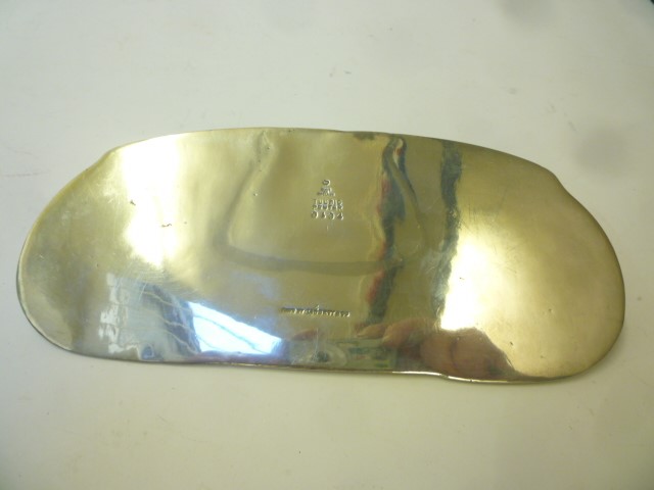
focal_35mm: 29
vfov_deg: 48.2
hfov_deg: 61.7
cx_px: 327
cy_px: 245
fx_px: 548
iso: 160
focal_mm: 5.2
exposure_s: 1/30
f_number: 3.3
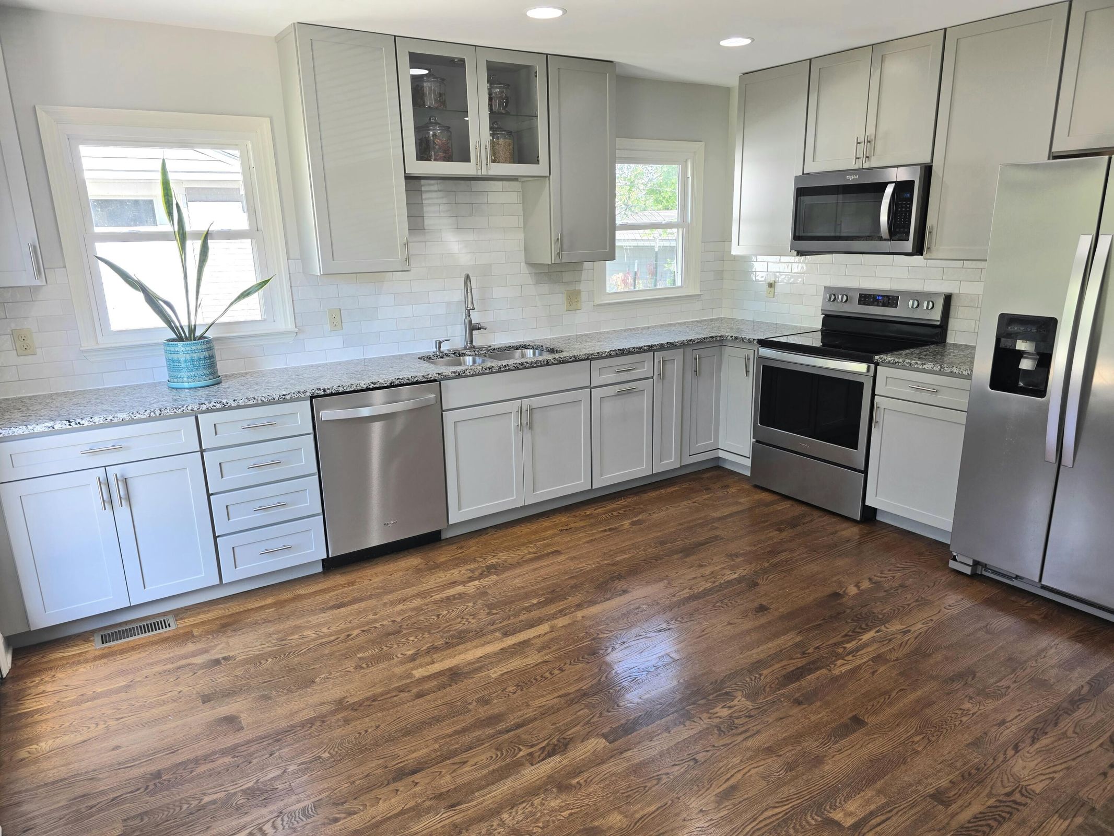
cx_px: 557
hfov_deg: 73.9
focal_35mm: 23
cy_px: 418
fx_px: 740
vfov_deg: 58.9
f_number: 1.7
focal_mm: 6.3
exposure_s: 1/120
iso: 50
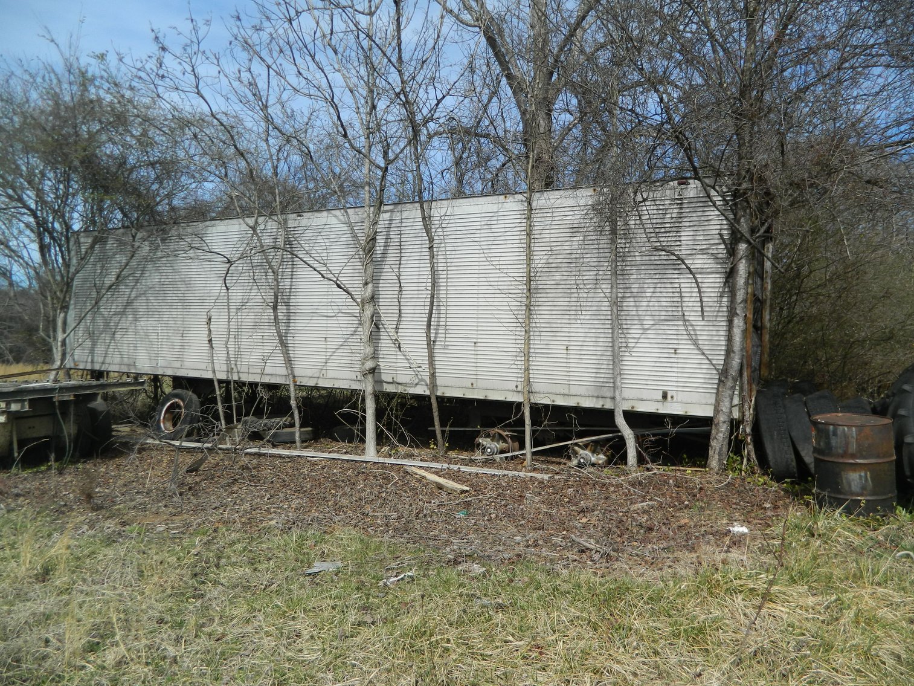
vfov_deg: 54.9
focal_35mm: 25
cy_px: 343
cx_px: 457
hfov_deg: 69.4
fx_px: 660
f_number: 8.7
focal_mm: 4.5
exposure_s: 1/200
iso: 80
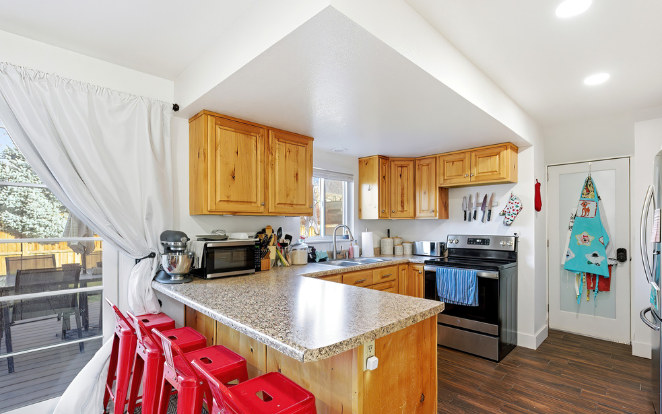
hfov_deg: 94.3
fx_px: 307
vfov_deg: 67.9
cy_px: 225
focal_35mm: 17
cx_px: 327
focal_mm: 16
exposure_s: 1/6400
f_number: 4
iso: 3200
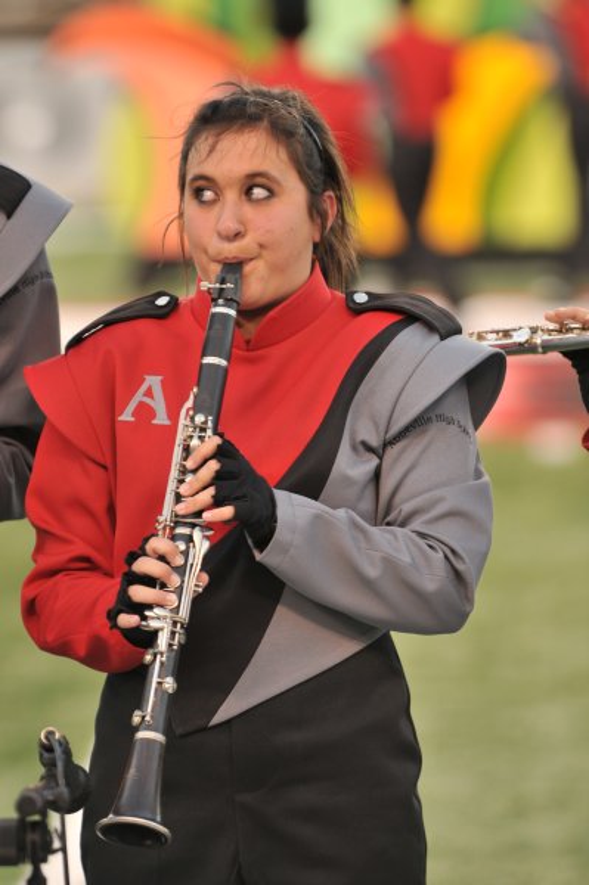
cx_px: 294
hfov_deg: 4.6
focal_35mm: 300
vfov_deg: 6.9
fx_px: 7375
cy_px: 442
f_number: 2.8
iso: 200
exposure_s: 1/125
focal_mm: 200
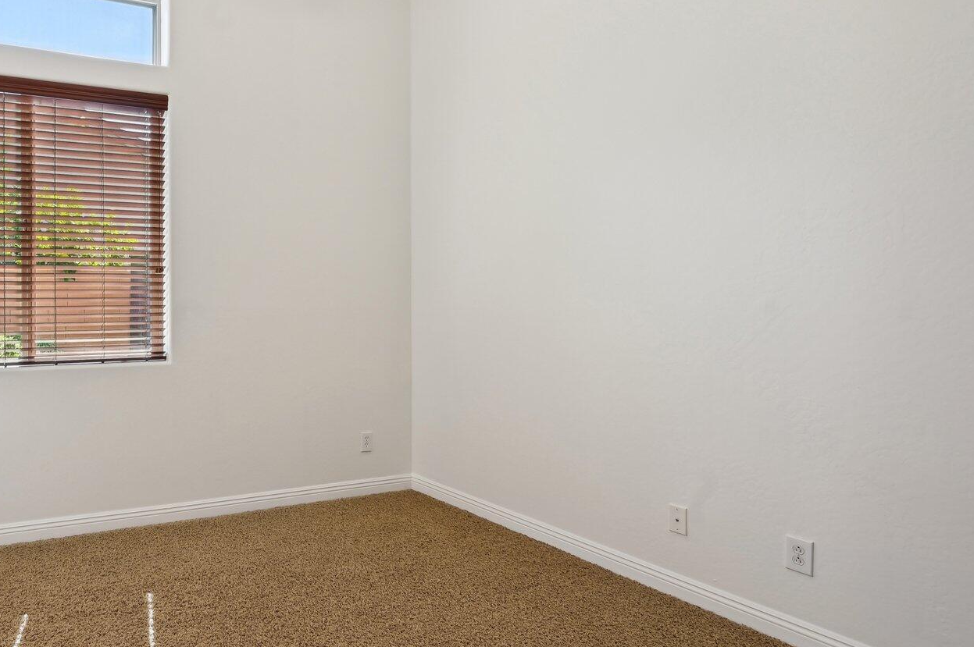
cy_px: 304
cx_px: 203
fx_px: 622
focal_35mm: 23
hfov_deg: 69.2
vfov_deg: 55.0
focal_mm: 14
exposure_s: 1/10
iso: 125
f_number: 8
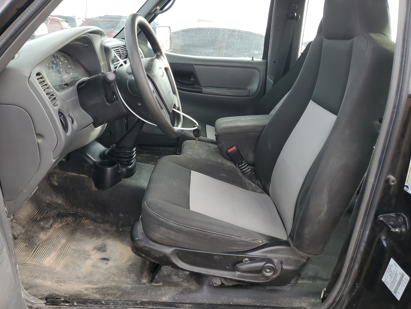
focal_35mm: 26
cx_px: 206
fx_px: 309
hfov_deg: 67.3
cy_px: 154
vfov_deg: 53.1
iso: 59
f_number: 1.5
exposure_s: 1/120
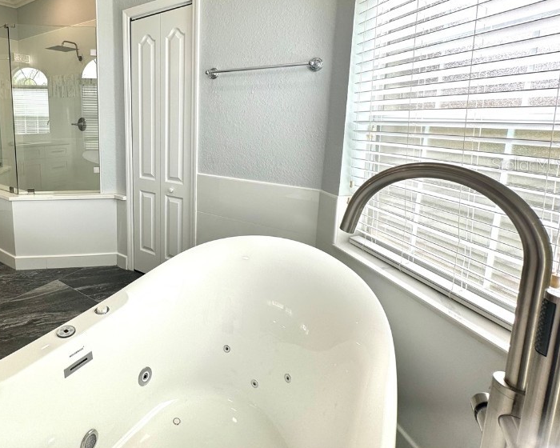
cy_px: 164
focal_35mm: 20
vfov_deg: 66.9
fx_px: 331
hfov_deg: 75.9
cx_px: 158
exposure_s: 1/120
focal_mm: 2.22
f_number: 2.2
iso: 40
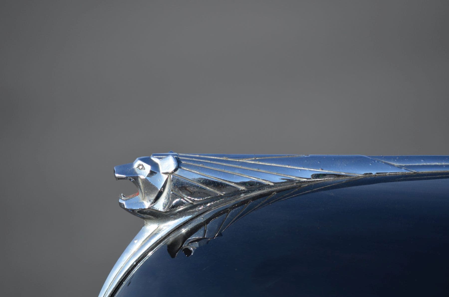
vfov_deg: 3.0
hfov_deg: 4.6
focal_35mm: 450
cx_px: 224
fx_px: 5601
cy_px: 148
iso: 200
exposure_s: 1/750
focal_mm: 300
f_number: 6.7
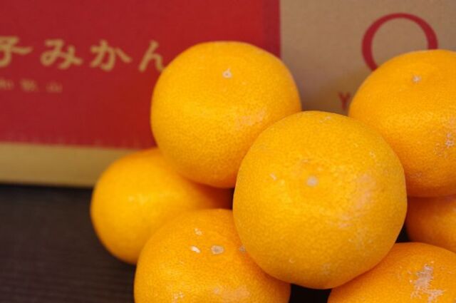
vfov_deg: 18.1
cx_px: 228
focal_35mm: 75
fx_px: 949
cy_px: 152
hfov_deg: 27.0
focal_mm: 50
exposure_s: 1/100
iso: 1600
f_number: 4
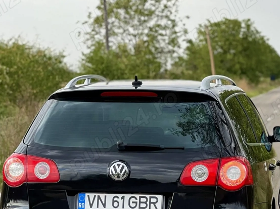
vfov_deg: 10.7
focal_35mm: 139
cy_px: 141
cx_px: 182
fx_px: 1124
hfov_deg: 14.2
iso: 32
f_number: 2.8
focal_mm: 9
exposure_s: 1/121
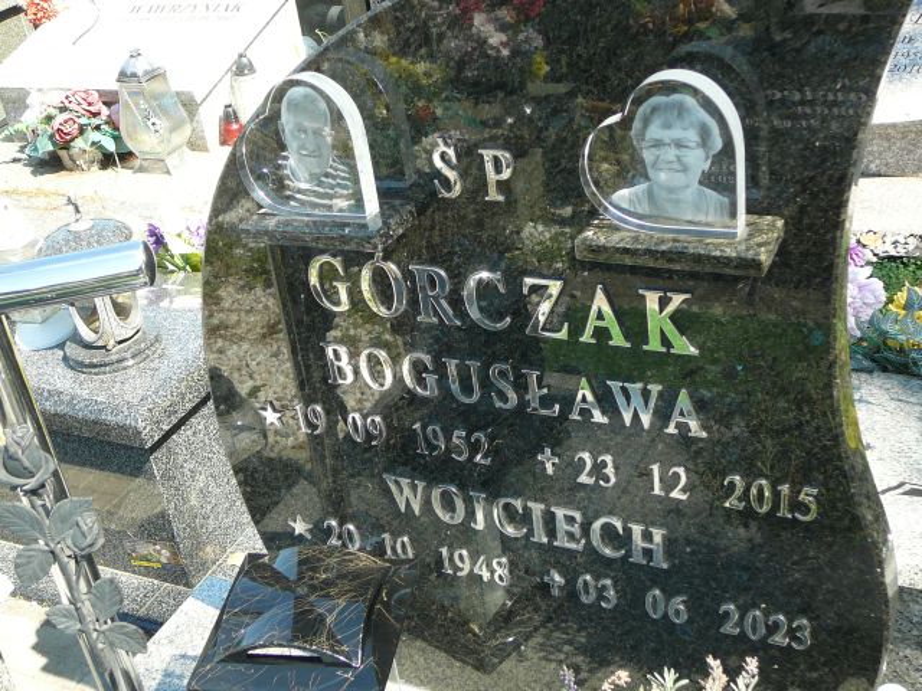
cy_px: 346
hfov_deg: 42.1
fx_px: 1199
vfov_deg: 32.2
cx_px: 461
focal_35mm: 45
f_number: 3.2
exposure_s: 1/200
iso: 80
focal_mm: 6.7
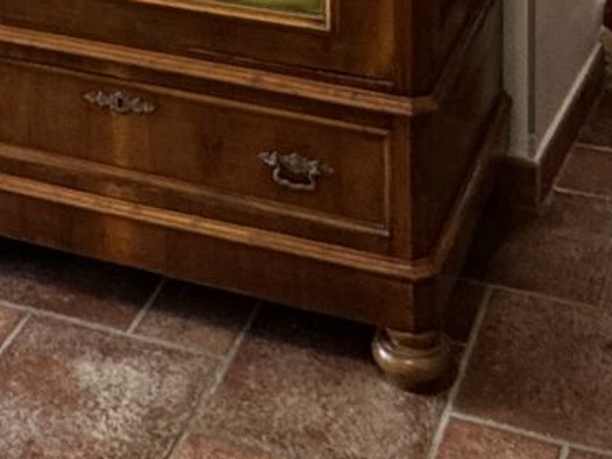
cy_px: -434
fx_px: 1698
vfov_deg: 13.4
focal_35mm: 96
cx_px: 85
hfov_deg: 20.1
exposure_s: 1/100
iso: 160
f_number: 2.2
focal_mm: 2.22
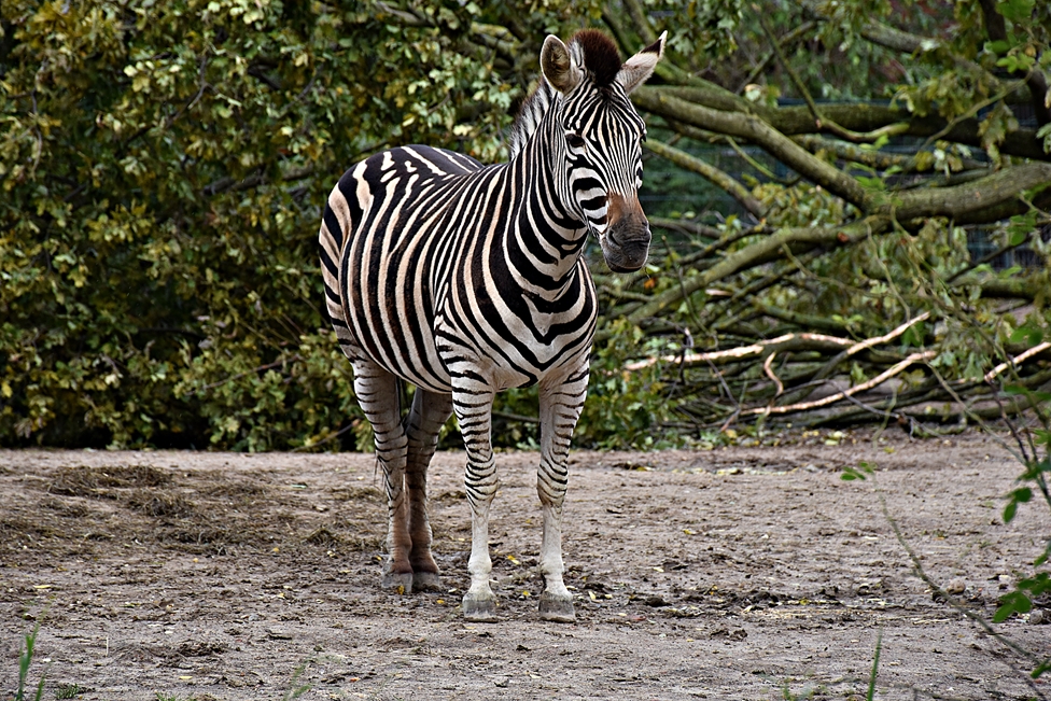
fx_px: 5606
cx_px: 517
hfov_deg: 10.7
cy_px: 338
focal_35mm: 192
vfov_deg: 7.2
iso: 360
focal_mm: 122
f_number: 5.6
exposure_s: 1/500
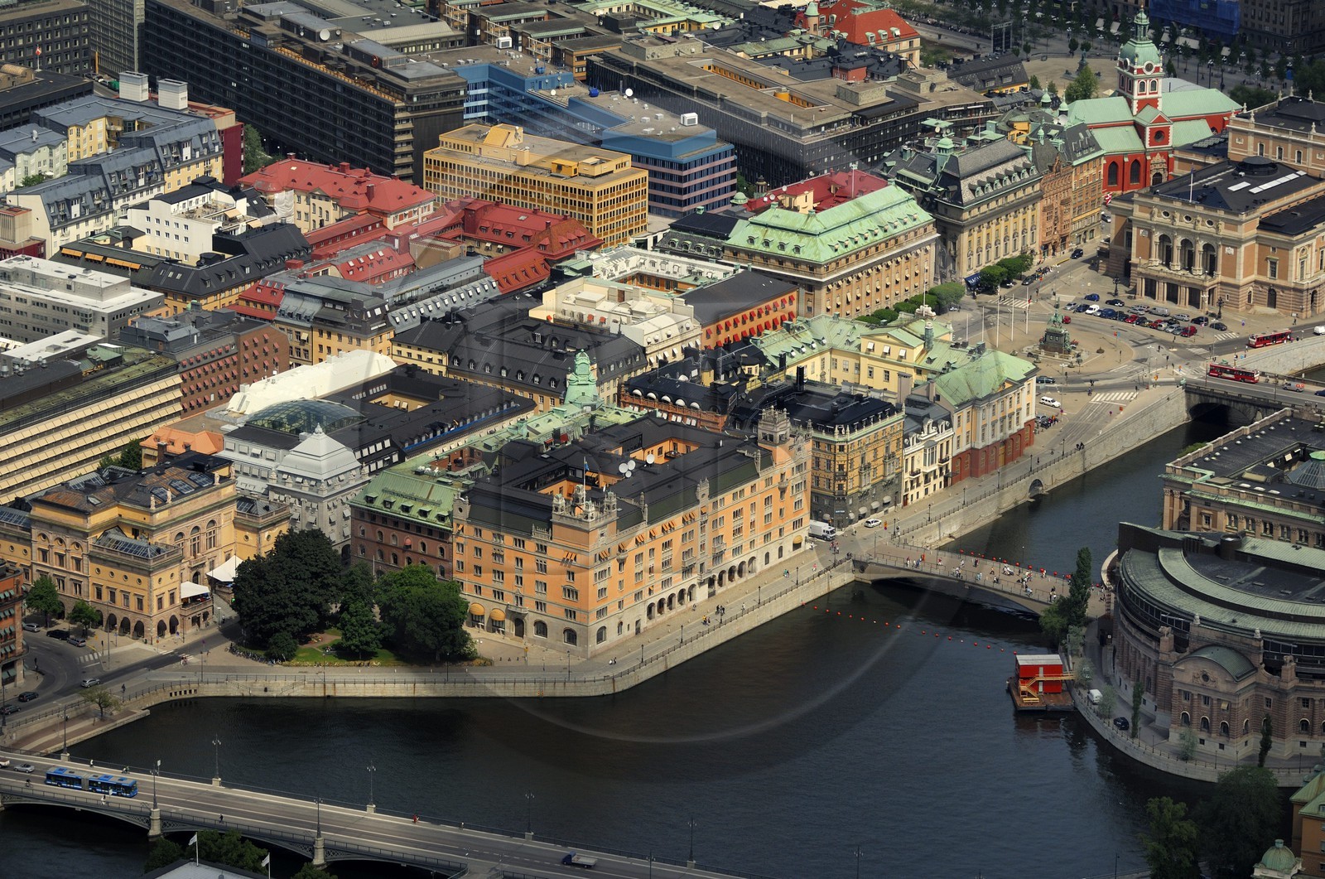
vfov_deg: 8.9
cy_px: 440
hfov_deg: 13.4
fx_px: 5622
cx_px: 662
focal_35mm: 153
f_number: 2.8
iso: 100
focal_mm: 102
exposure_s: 1/3200
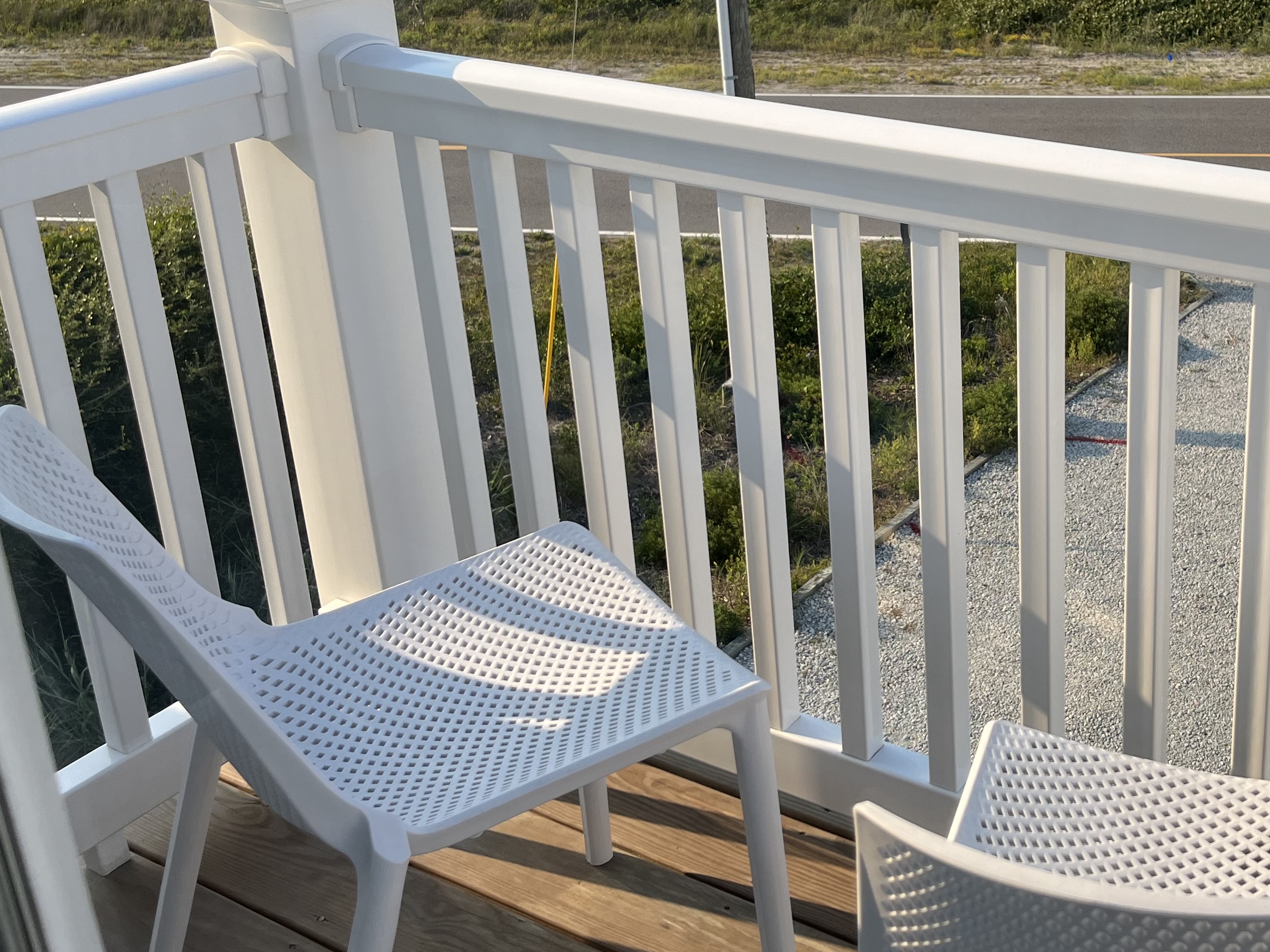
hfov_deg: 40.7
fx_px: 1651
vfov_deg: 31.9
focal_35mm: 45
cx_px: 973
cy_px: 303
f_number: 1.6
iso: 50
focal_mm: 5.1
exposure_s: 1/1832
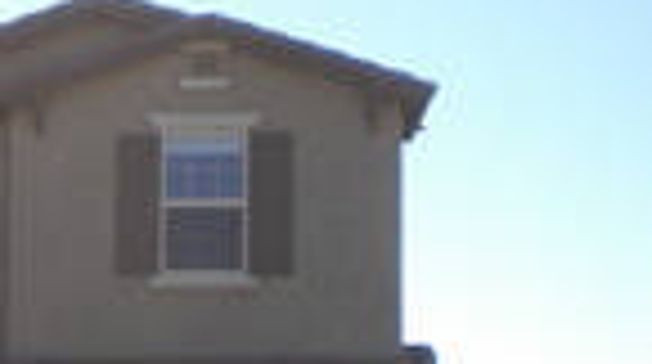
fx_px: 1709
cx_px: -85
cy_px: 458
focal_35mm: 99
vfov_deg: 11.9
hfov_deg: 20.5
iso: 50
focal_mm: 6.3
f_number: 3.1
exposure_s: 1/500
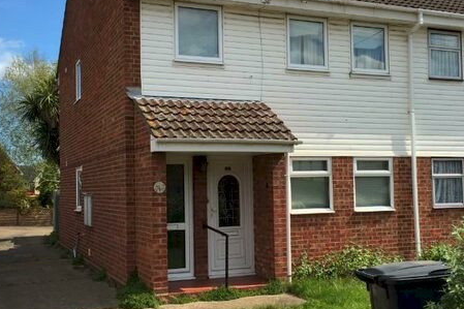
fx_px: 606
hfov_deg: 41.8
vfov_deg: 28.6
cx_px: 264
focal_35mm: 47
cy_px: 157
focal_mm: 4.15
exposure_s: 1/1721
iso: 32
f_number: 2.2
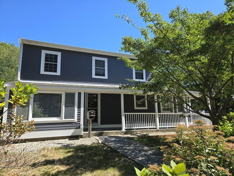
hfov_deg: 73.9
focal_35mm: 23
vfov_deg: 58.9
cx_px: 117
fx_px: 155
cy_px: 88
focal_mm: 5.4
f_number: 1.8
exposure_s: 1/2378
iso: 80
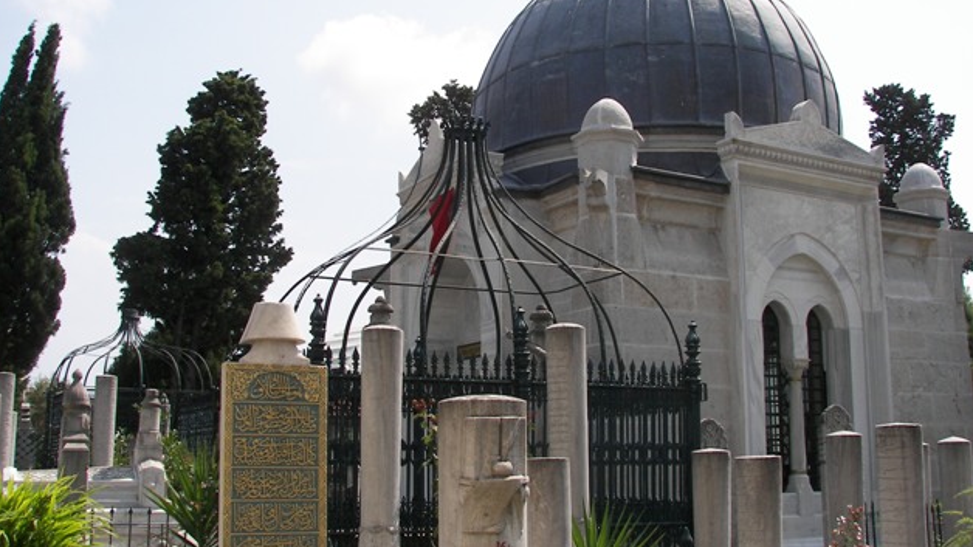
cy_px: 257
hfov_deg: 50.5
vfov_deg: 29.7
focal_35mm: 40
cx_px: 491
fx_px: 1032
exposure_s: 1/640
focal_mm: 6
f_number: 4
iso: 50
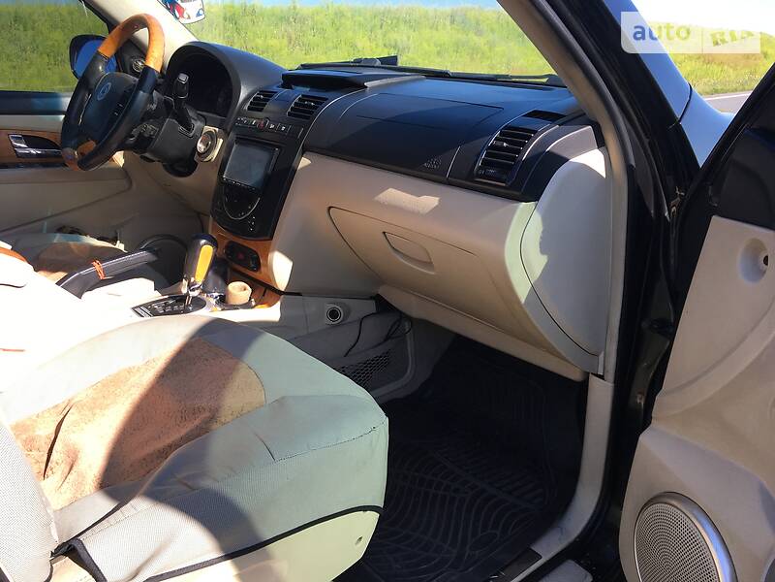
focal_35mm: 29
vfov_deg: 48.2
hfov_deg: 61.7
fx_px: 649
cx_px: 388
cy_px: 291
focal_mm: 4.2
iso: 25
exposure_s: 1/366
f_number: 2.2
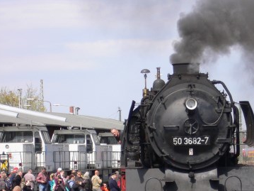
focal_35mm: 205
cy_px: 152
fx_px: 1504
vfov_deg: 7.2
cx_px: 207
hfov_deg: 9.6
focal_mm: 17.4
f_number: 5
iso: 100
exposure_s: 1/500
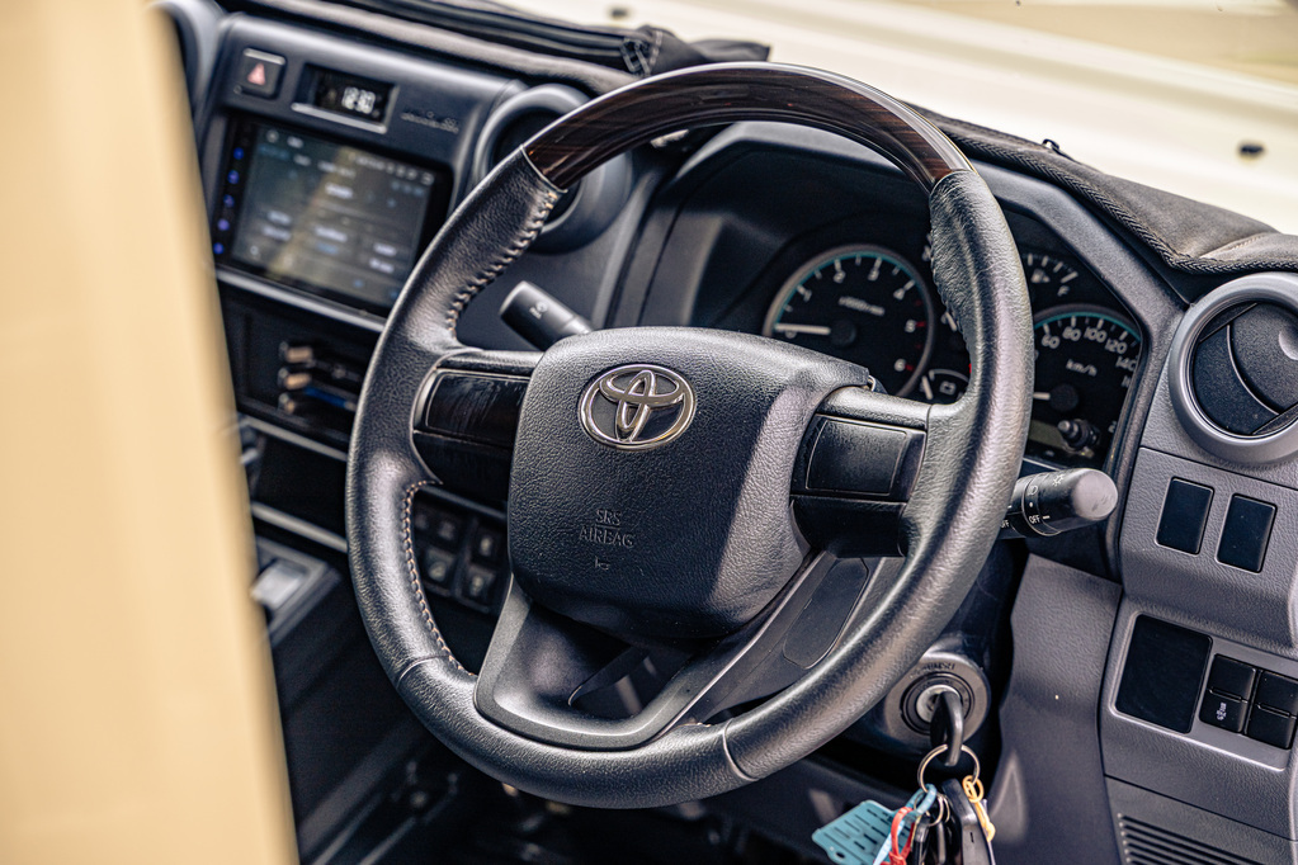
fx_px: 2524
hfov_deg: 28.8
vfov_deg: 19.5
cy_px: 432
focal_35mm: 70
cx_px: 649
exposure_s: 1/125
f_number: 4
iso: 200
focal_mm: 70
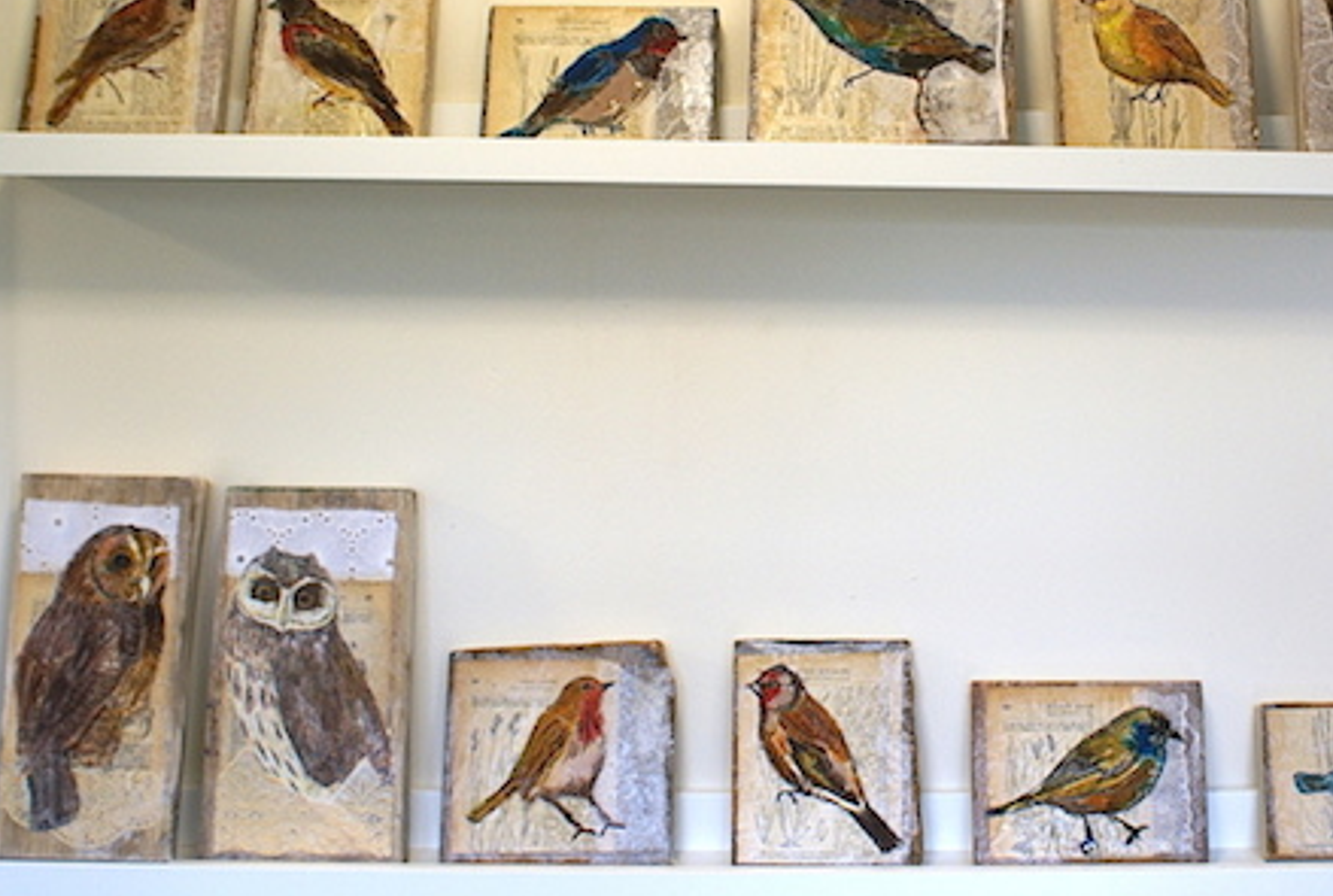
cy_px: 320
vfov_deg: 32.6
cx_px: 859
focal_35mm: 41
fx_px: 1522
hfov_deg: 46.7
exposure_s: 1/40
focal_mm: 20
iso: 160
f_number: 4
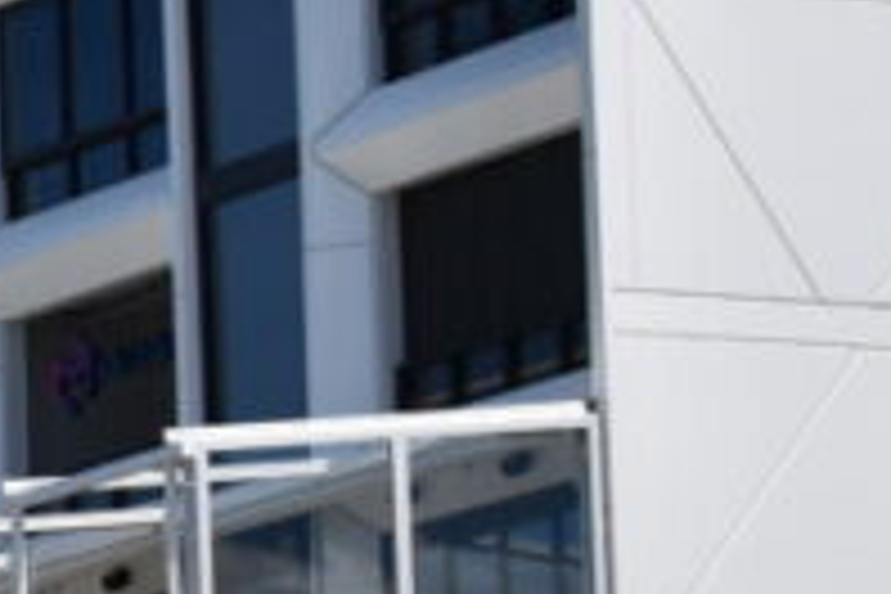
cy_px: 675
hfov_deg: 5.3
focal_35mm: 373
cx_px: -1364
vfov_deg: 3.7
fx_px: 9231
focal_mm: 48
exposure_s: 1/320
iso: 100
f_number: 9
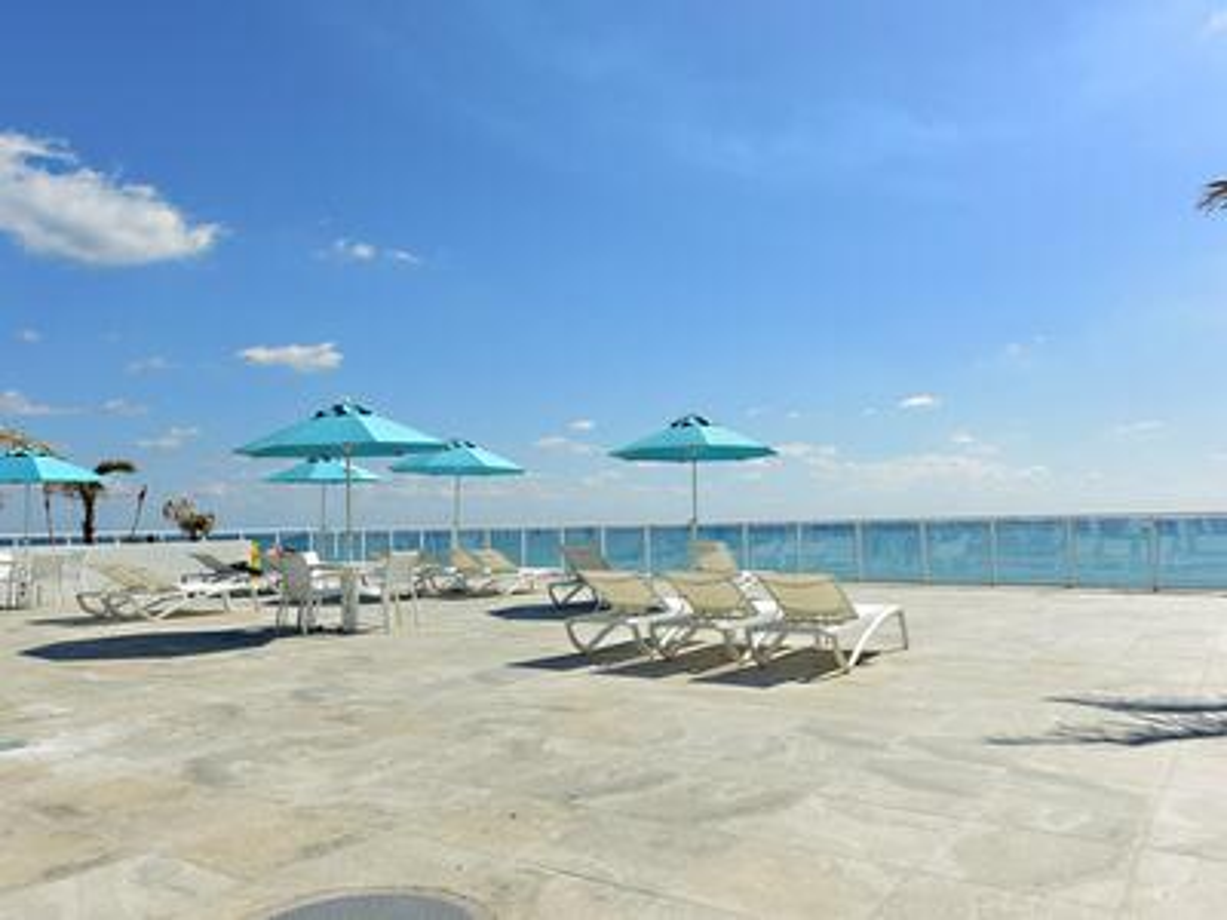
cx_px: 614
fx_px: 851
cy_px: 460
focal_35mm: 24
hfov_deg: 71.6
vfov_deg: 56.8
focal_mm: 24
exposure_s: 1/2000
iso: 250
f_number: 5.6
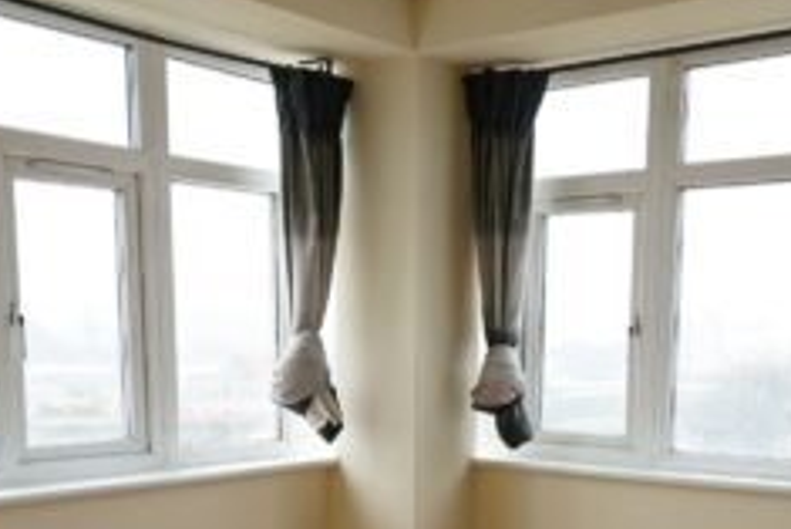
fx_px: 1121
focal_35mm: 51
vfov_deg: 25.4
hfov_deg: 38.8
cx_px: 421
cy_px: 516
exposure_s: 1/250
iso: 500
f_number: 5
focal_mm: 20
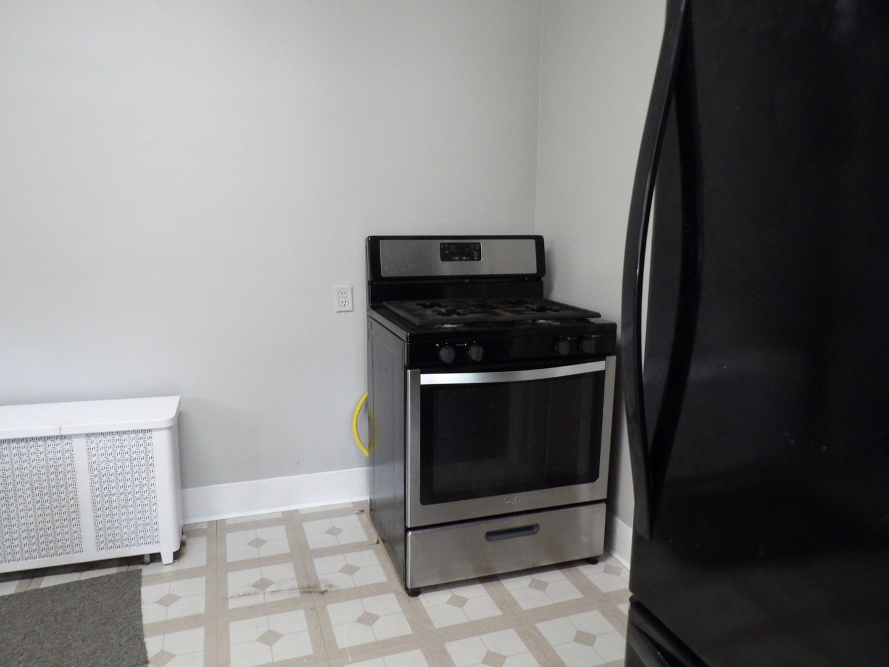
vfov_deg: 56.8
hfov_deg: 71.6
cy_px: 334
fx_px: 616
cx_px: 444
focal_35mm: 24
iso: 597
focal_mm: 4.3
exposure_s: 1/17
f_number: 3.2
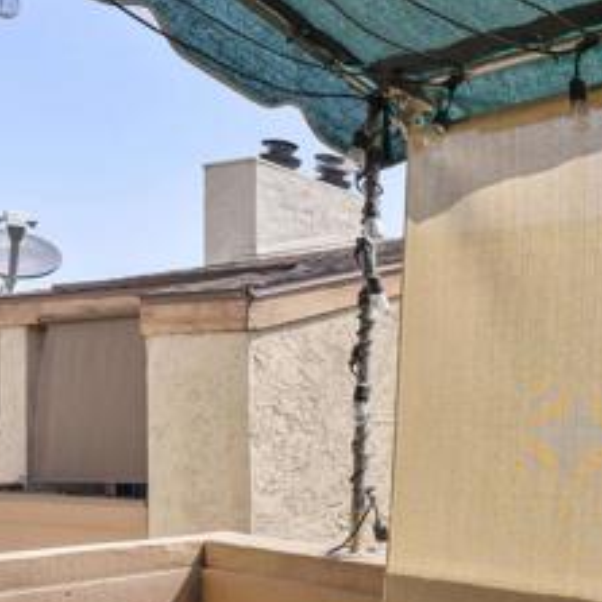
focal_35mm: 39
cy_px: 443
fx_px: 767
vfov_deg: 41.7
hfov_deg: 34.0
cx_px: 732
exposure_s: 1/1250
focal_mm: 16
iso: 800
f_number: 7.1
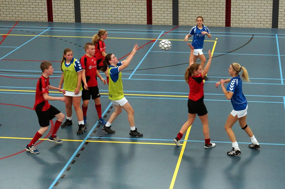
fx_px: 356
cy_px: 94
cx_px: 142
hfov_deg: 43.6
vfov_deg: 29.8
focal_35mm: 45
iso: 800
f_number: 3.5
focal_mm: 30
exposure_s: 1/160
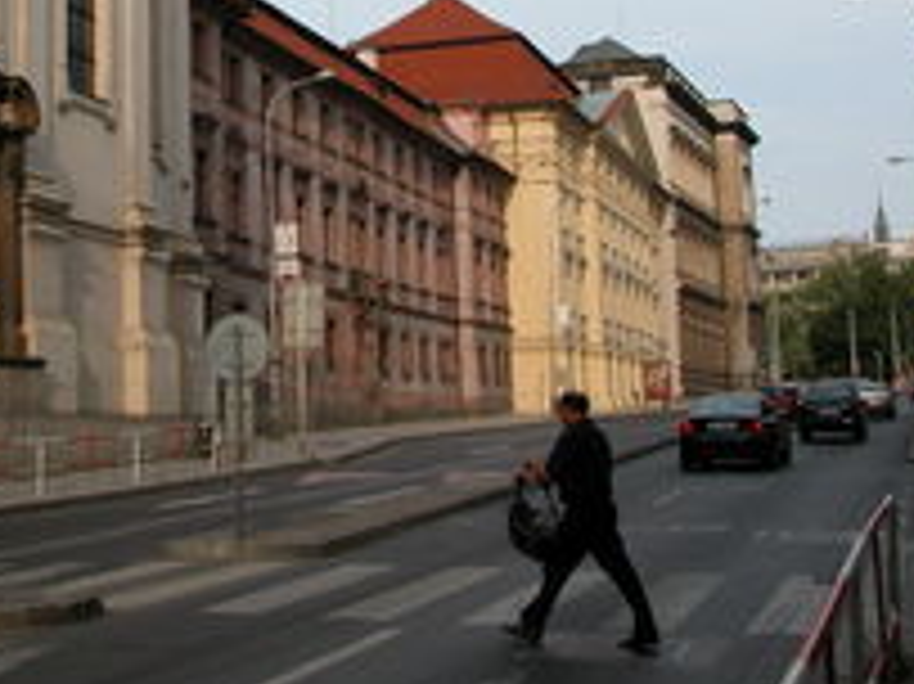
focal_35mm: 69
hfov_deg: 27.5
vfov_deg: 20.9
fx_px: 1821
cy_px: 90
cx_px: 149
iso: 100
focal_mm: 8.9
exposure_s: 1/260
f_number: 6.3
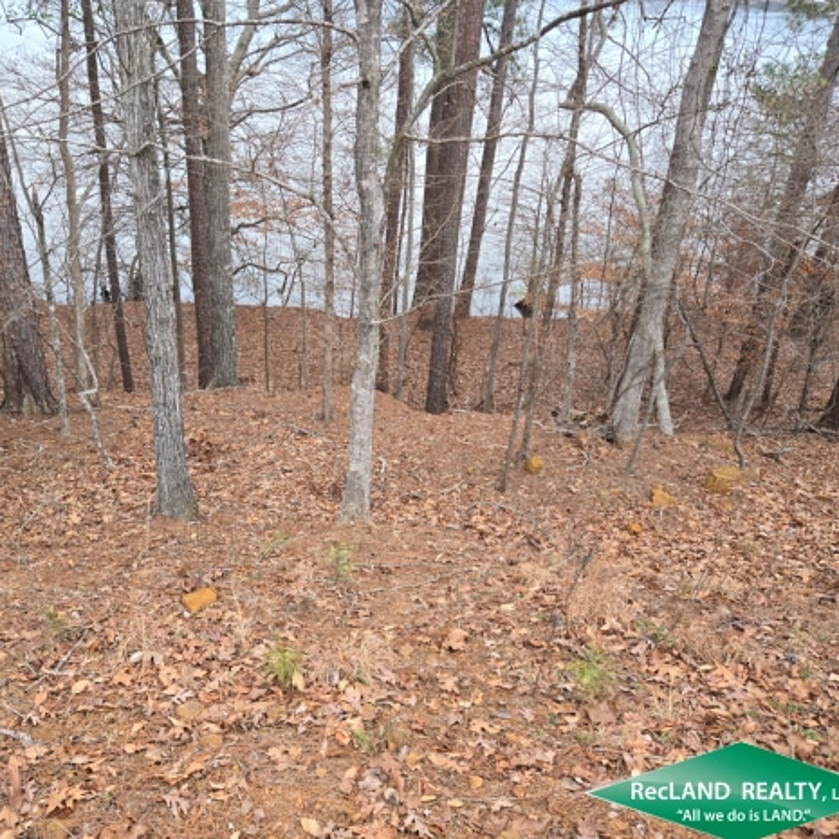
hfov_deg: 56.8
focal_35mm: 28
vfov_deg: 57.3
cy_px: 419
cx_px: 330
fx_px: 768
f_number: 1.8
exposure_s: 1/120
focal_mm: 5.4
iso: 160
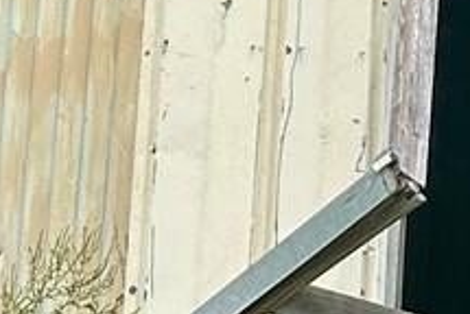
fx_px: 2628
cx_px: 680
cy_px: -50
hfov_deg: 9.9
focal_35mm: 201
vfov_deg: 6.8
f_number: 1.5
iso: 50
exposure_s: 1/3460
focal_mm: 5.7
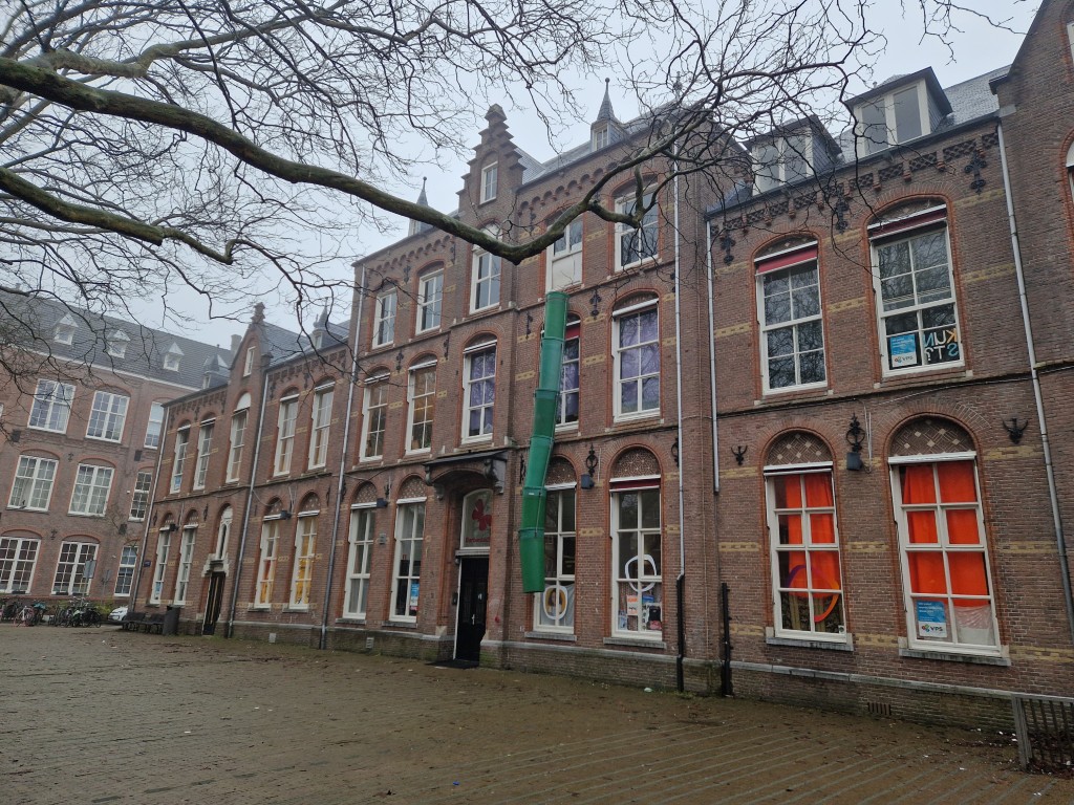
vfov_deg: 58.9
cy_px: 402
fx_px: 714
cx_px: 537
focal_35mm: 23
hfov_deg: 73.9
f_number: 1.8
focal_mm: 5.4
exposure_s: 1/182
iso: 64
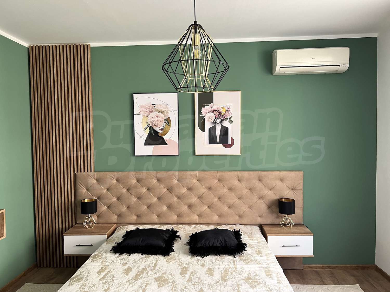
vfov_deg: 53.1
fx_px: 293
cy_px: 146
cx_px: 195
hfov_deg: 67.3
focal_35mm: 26
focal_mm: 5.7
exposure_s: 1/79
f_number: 1.5
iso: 125
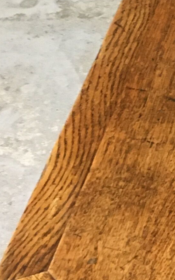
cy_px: 108
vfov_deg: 14.8
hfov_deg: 8.4
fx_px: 1076
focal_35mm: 141
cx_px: 434
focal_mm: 4.15
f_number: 2.2
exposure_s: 1/20
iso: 200
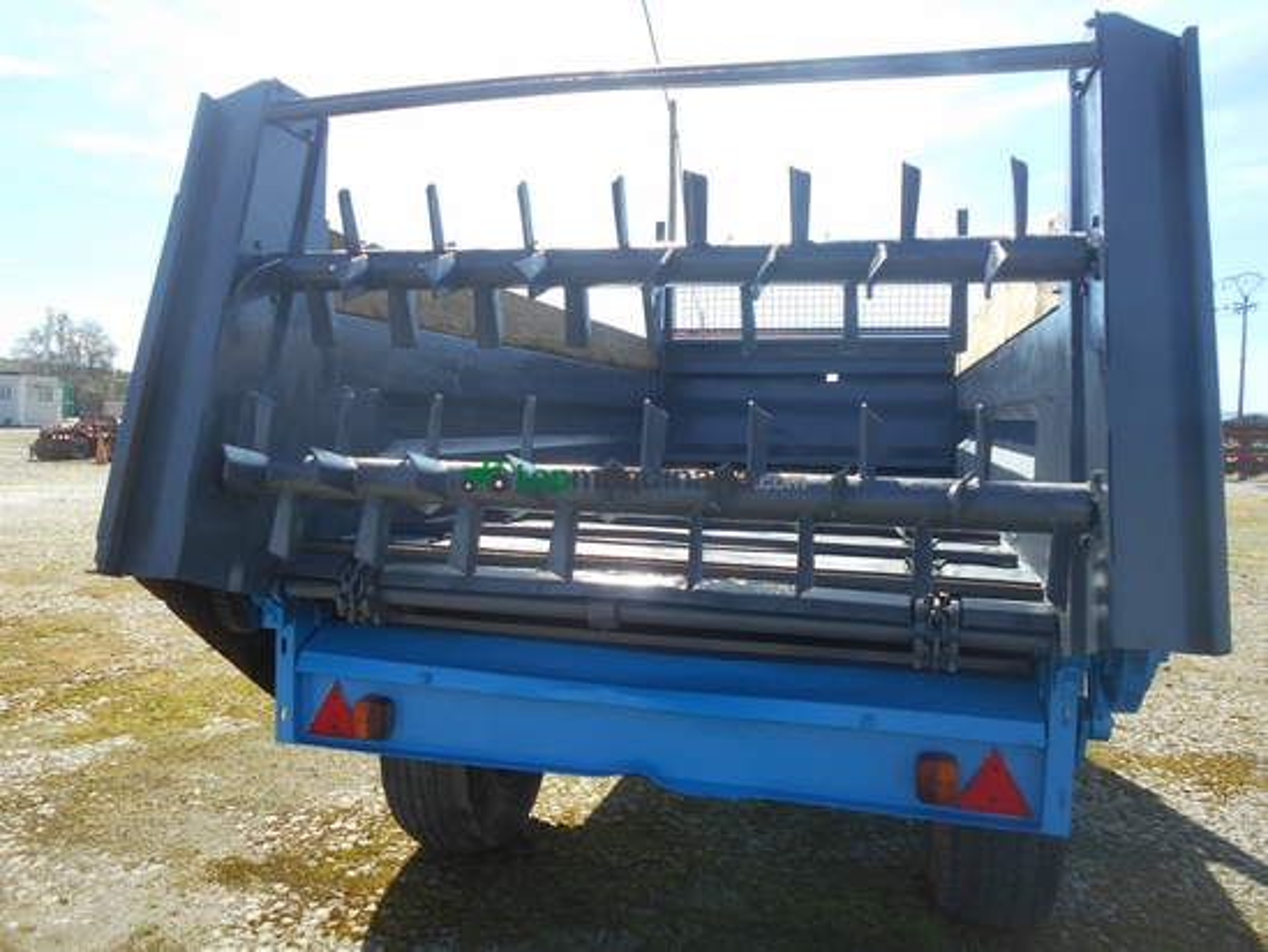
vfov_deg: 53.1
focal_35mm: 26
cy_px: 476
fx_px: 953
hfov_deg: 67.3
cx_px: 634
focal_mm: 4.6
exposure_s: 1/500
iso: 80
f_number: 3.2
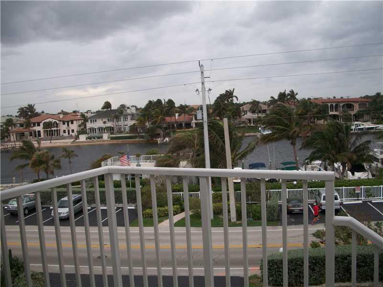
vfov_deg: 40.7
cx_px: 192
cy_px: 144
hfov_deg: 52.6
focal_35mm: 35
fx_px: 387
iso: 80
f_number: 3.1
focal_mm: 6.3
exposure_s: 1/320
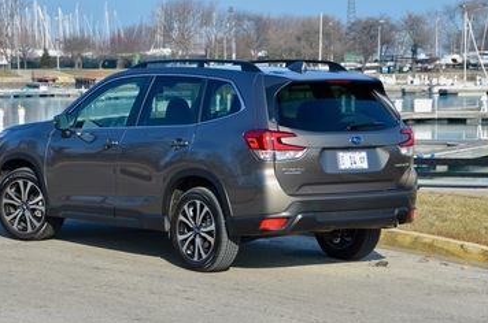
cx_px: 226
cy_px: 158
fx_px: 1597
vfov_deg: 11.6
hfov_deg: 17.4
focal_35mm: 118
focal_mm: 70
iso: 200
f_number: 7.1
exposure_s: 1/800
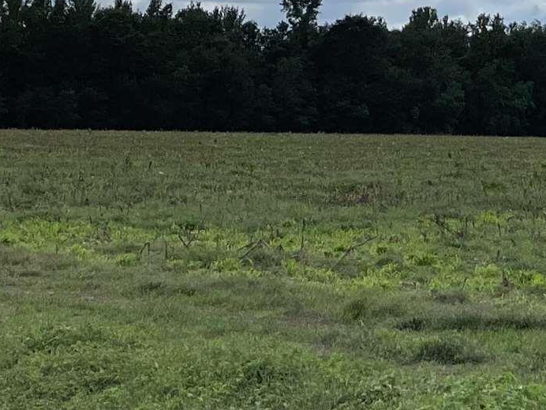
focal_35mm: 231
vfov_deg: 6.4
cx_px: 527
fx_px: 3644
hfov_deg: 8.5
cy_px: 183
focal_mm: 6
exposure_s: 1/3690
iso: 32
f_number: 2
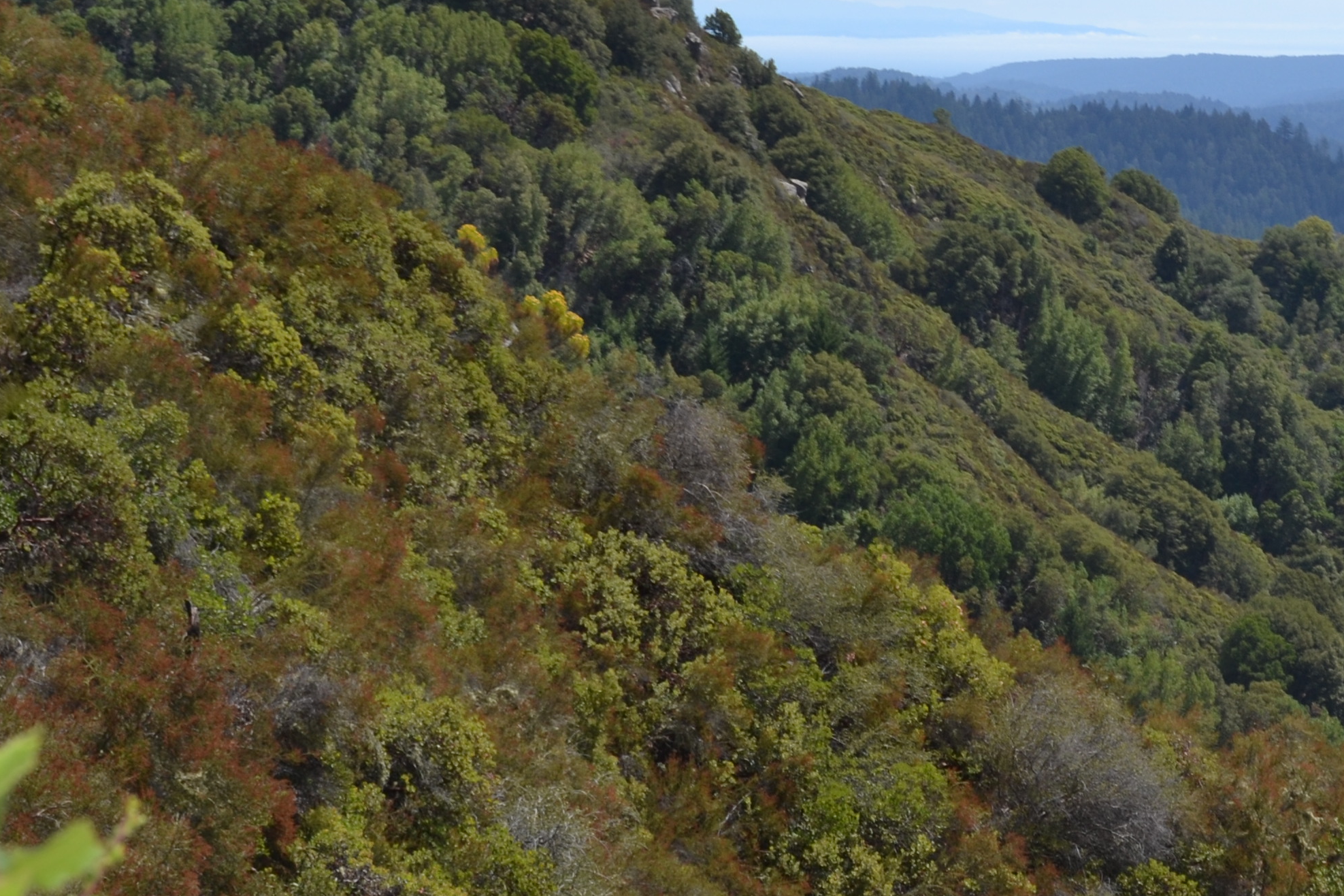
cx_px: 1043
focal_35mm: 98
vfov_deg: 14.0
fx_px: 3659
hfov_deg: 20.6
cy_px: 424
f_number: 7.1
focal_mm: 28
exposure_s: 1/200
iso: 100
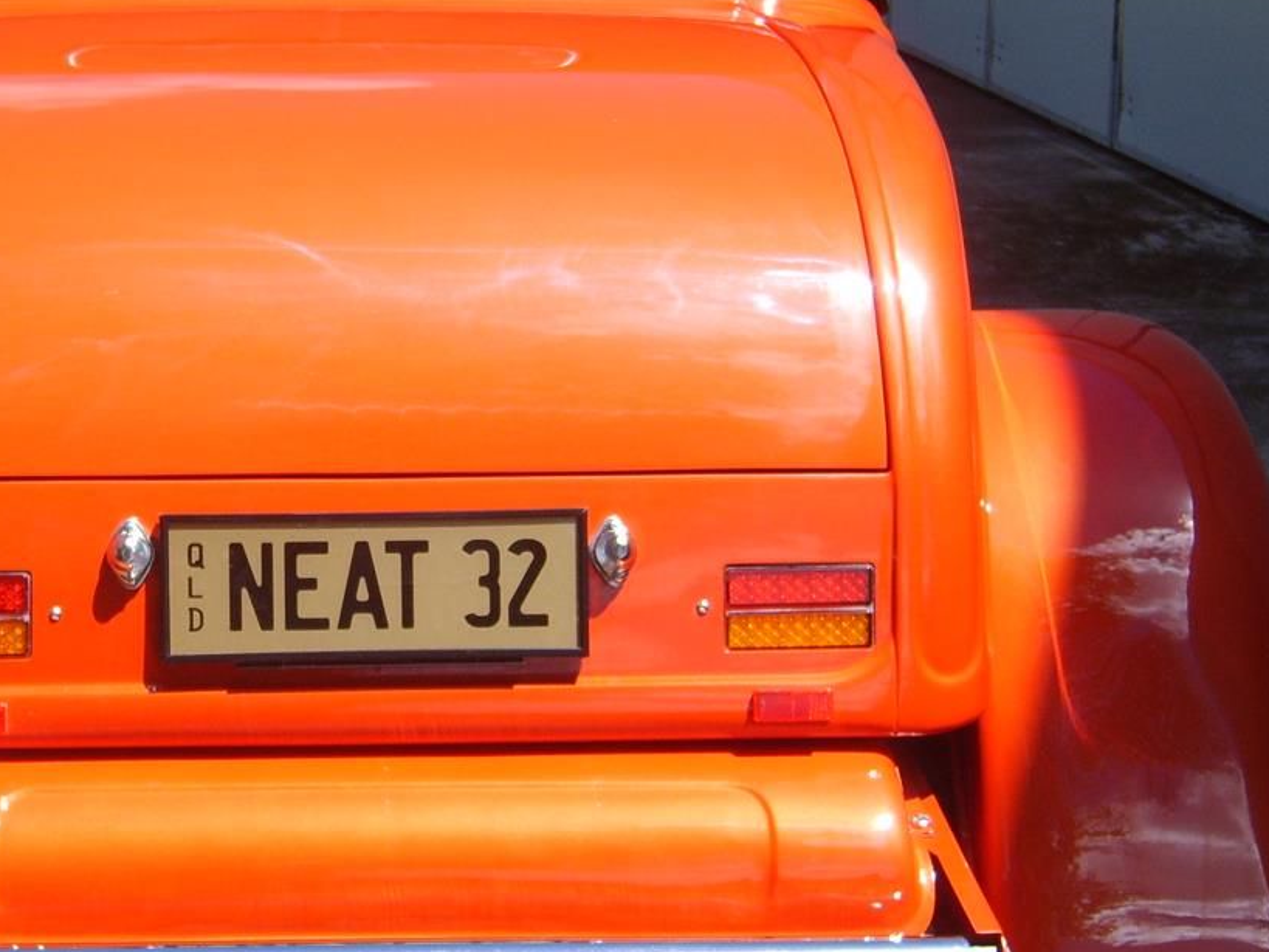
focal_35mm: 86
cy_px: 447
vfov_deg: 17.2
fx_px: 3152
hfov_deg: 22.5
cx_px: 307
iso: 50
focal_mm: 9.2
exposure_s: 1/1000
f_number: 3.1
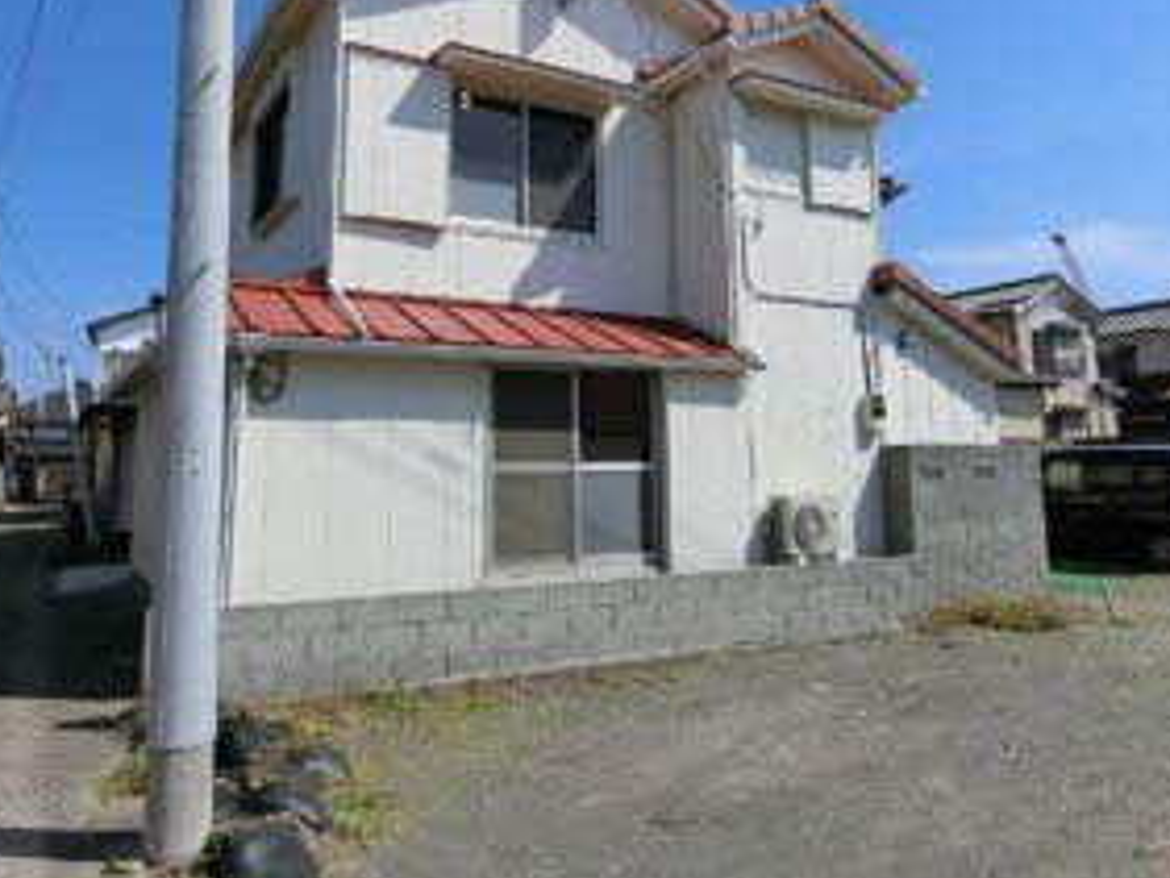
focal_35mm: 27
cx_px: 566
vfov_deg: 50.9
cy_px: 337
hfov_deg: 65.3
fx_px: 913
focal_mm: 4.06
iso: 80
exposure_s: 1/400
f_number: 6.9
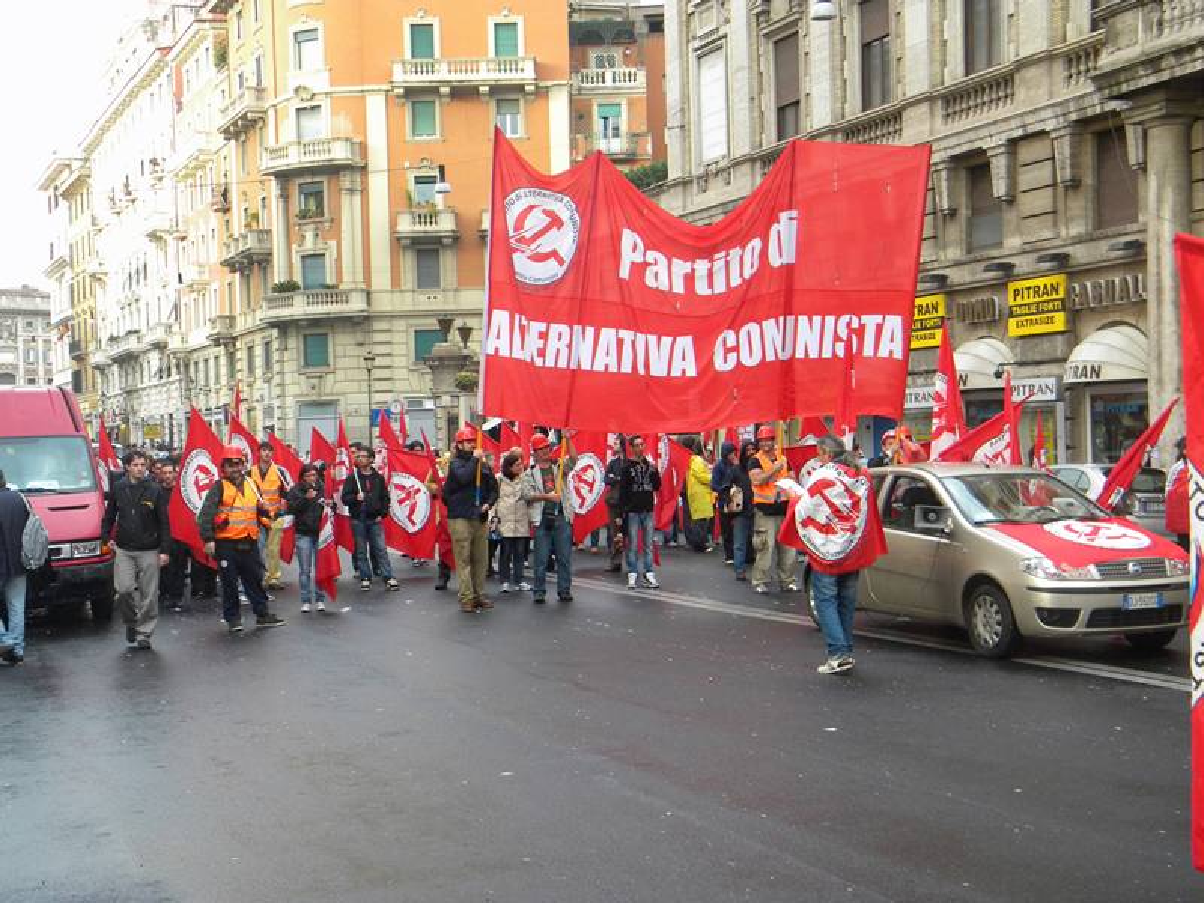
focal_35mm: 47
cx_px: 602
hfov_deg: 40.4
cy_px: 452
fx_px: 1635
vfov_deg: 30.9
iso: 214
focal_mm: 8.6
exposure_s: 1/60.5
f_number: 3.9
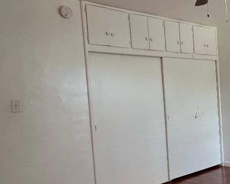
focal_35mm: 41
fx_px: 279
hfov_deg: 41.4
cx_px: 205
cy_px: 114
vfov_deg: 36.3
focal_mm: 1.57
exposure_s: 1/60
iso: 125
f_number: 1.8
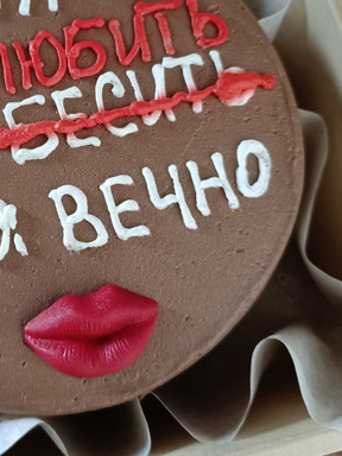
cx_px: 49
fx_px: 659
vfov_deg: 37.8
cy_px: 151
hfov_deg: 28.2
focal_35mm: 50
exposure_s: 1/50
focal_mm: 5.25
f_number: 1.7
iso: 843
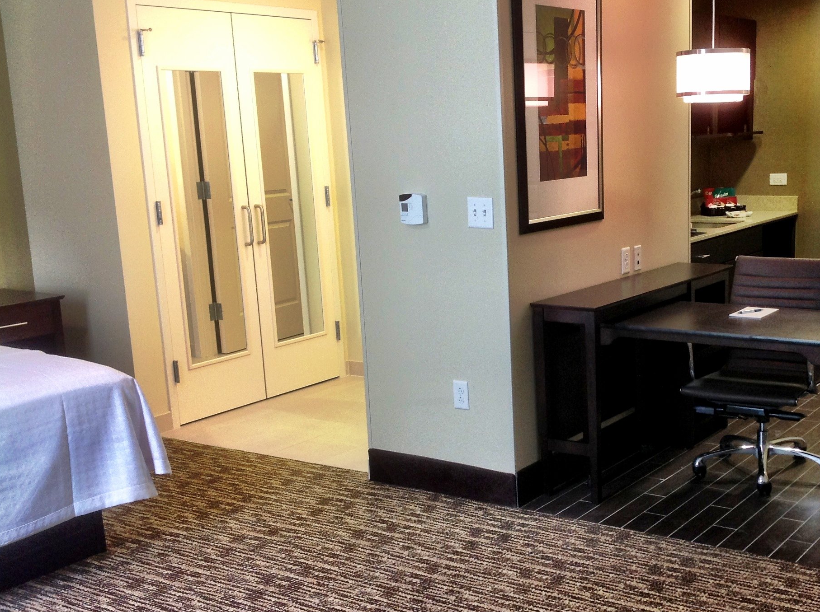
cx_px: 572
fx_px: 1183
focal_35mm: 50
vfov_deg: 29.0
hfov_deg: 37.7
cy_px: 363
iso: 64
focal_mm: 4.28
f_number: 2.4
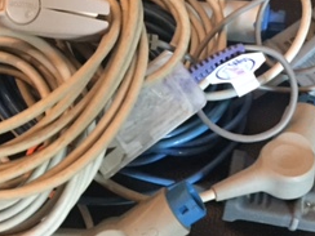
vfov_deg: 19.3
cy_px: 88
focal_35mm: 76
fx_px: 692
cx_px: 138
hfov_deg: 25.6
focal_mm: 4.15
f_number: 2.2
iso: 320
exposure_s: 1/17
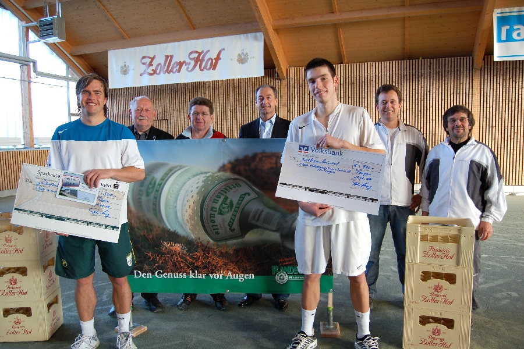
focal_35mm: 27
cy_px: 174
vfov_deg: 47.9
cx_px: 262
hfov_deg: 67.4
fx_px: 393
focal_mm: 18
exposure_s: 1/80
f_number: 4.5
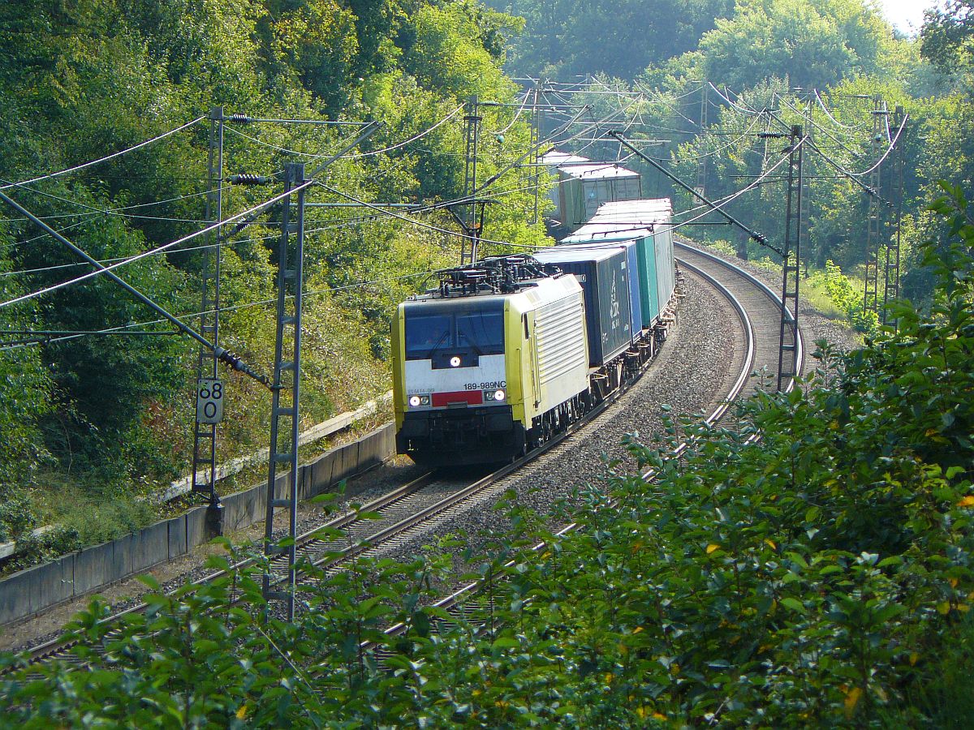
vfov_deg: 5.6
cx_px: 487
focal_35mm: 264
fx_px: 7428
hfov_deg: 7.5
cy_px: 365
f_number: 4.5
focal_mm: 44
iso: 100
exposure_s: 1/250
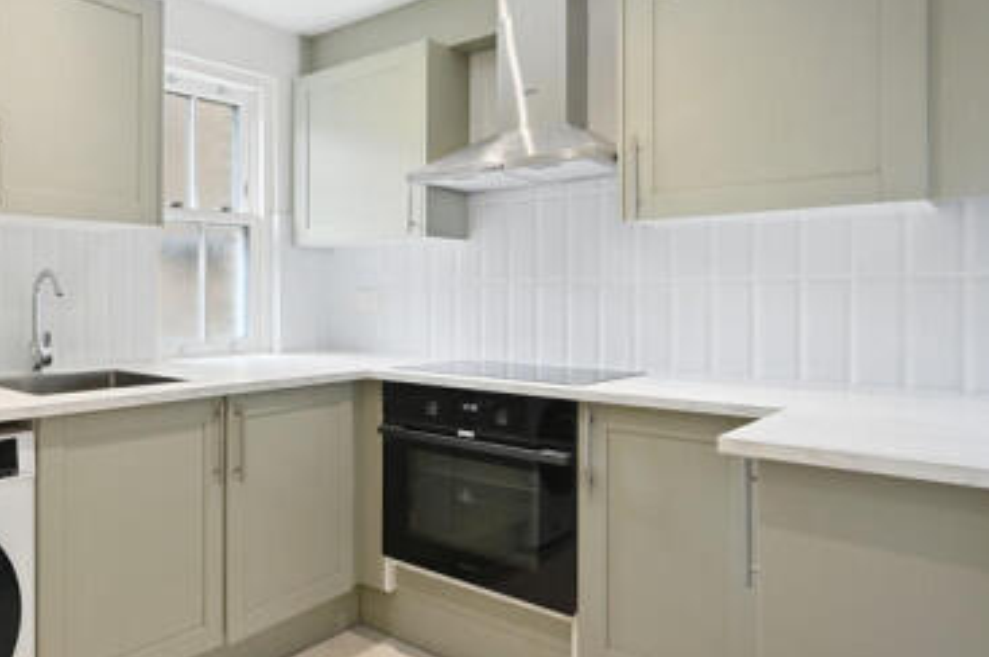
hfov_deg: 63.6
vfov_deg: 51.1
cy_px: 299
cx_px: 162
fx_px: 686
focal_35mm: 25
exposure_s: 1/60
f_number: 5.6
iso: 1000
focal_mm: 14
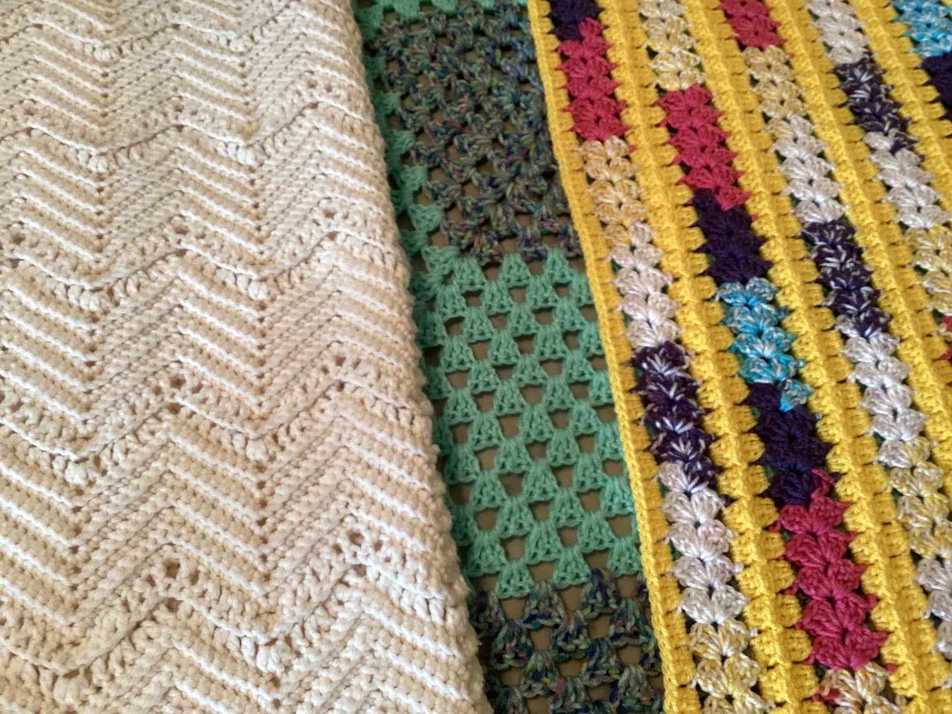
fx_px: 853
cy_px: 357
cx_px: 476
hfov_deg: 58.3
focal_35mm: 31
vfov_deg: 45.4
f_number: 2.4
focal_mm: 3.3
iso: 160
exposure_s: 1/50
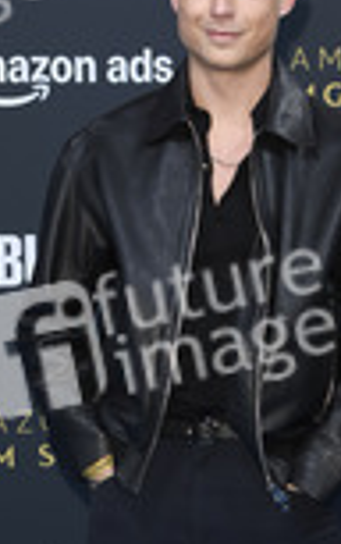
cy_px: 512
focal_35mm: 101
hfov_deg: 12.9
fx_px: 1498
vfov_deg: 20.1
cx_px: 256
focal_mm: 38
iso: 400
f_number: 4
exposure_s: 1/500
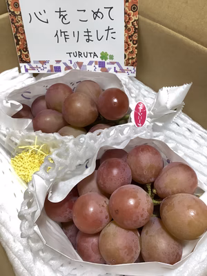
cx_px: 104
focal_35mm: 31
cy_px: 138
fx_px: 247
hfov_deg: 45.4
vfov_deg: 58.4
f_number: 2.4
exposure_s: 1/50
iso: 250
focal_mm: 3.3
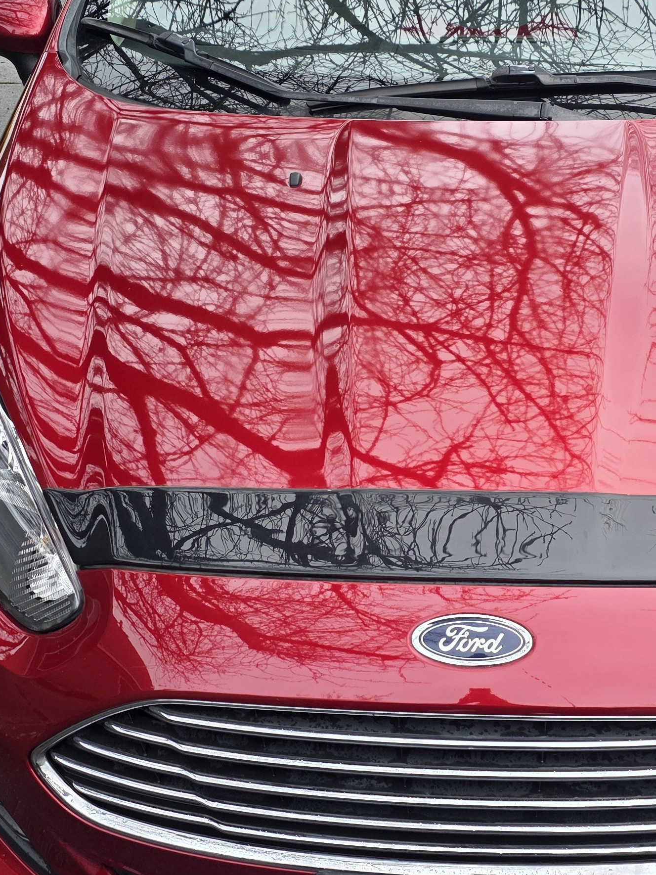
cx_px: 437
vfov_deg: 36.8
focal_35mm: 52
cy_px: 390
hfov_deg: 27.9
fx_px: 1314
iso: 50
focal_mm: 6.3
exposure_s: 1/182
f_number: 1.7
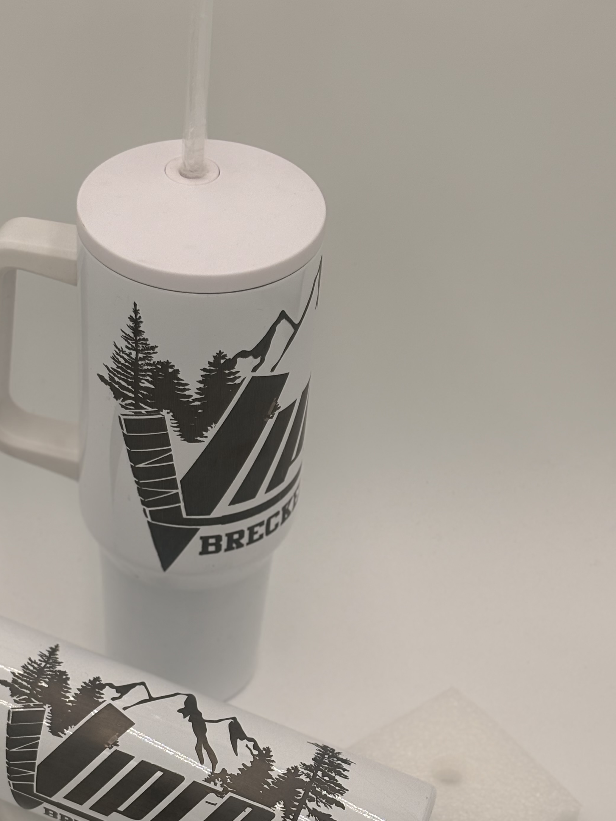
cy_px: 526
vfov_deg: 25.6
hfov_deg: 19.3
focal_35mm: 76
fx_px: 1803
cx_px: 182
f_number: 1.6
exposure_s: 1/1754
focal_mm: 5.96
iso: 32
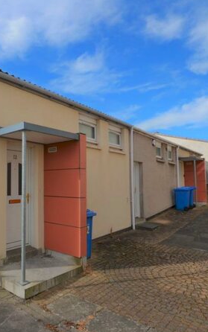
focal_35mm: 24
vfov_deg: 74.8
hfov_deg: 47.8
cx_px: 37
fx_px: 218
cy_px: 168
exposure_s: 1/200
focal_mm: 10
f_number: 7.1
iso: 100
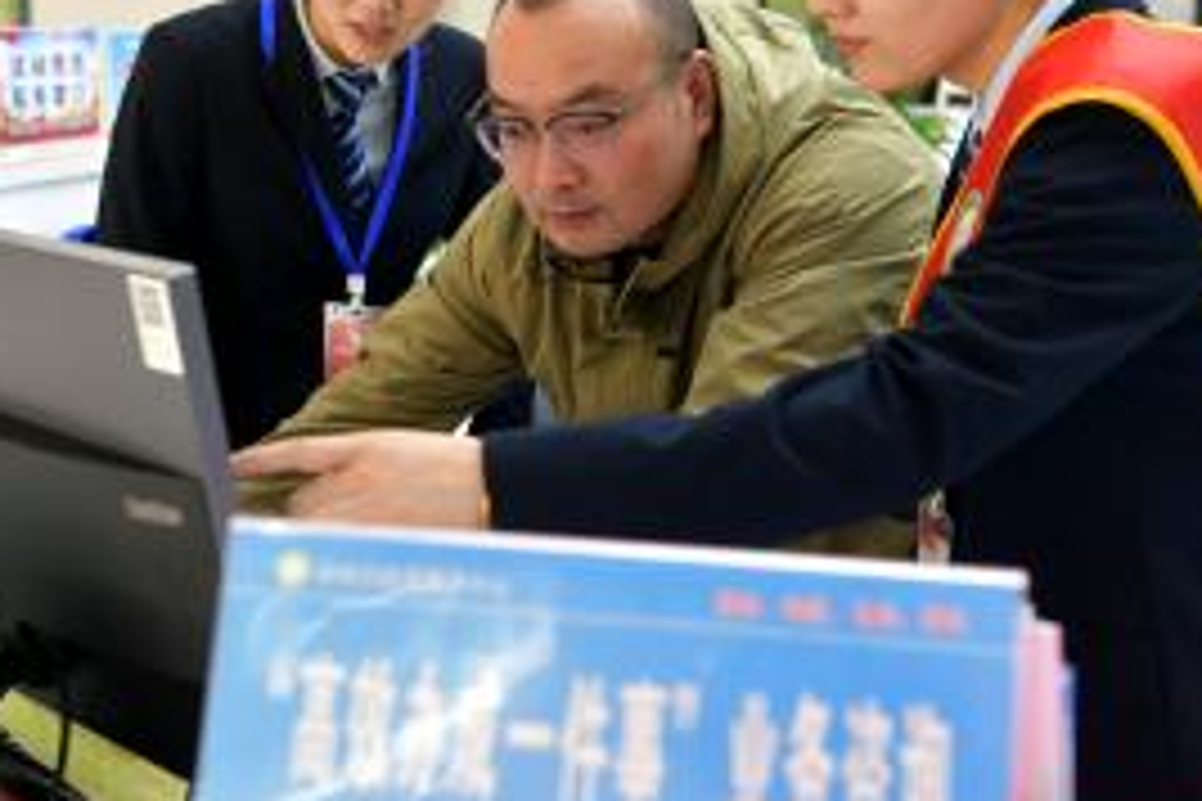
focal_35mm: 60
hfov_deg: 33.4
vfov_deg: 22.6
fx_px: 2003
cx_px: 585
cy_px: 286
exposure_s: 1/60
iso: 200
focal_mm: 40
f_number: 3.5
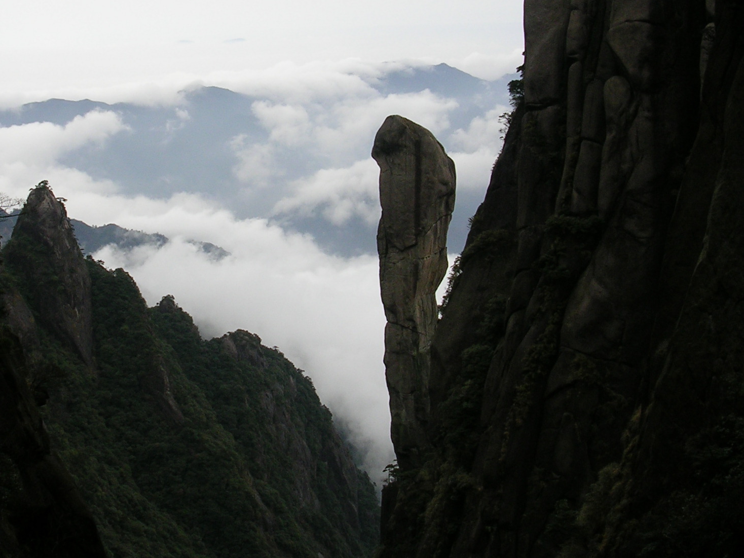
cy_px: 190
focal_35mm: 53
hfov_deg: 36.0
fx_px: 1139
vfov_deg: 27.4
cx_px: 280
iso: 50
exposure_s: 1/166
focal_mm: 5.8
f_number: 5.6
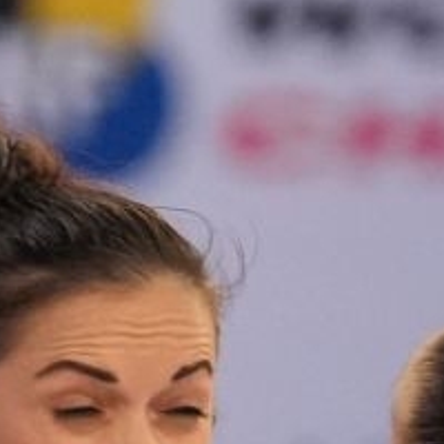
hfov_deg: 0.8
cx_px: -471
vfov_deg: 0.8
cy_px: 824
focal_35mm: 2289
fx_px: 33217
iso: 2000
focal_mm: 200
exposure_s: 1/1000
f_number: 2.8
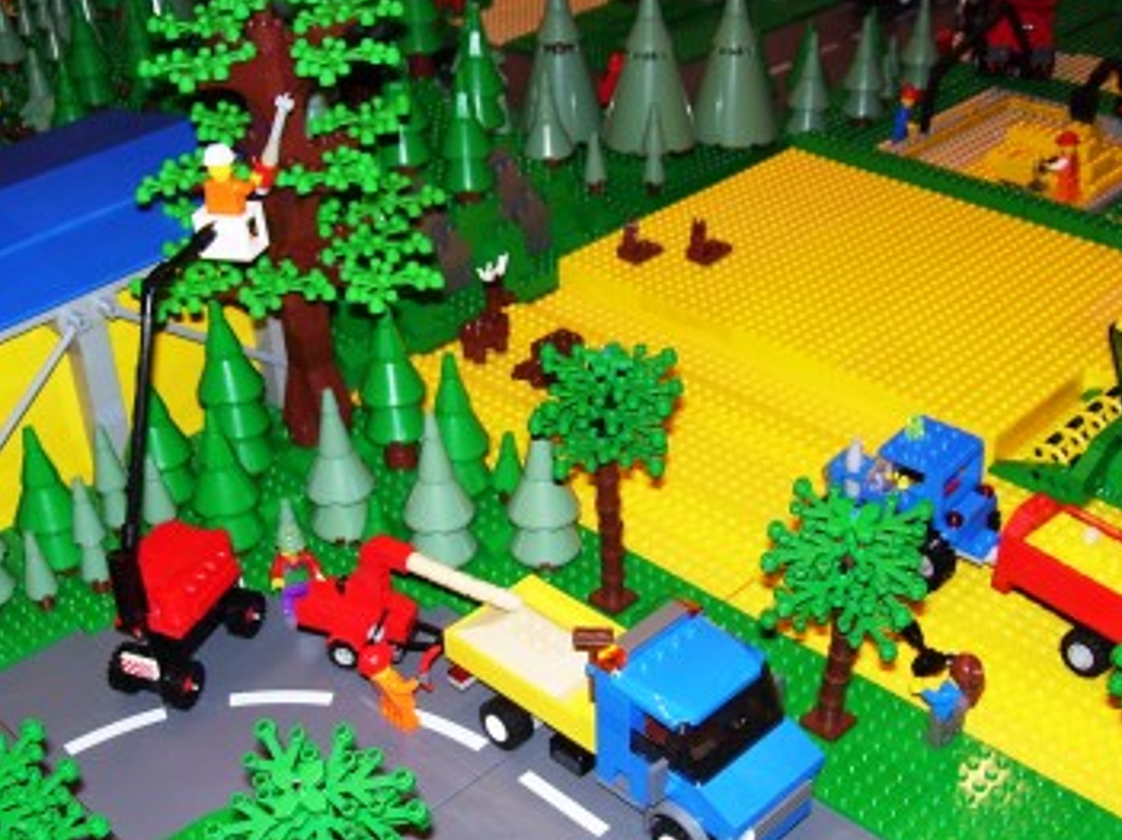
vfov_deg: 31.4
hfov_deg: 41.0
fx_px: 1490
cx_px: 428
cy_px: 511
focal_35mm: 46
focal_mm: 6
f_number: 2.7
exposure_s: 1/60
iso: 80
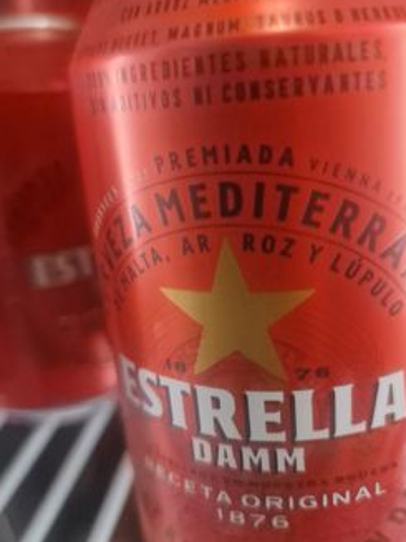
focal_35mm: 30
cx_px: 225
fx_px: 469
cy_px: 278
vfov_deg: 60.0
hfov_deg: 46.7
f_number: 1.8
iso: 400
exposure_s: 1/120
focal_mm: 6.4
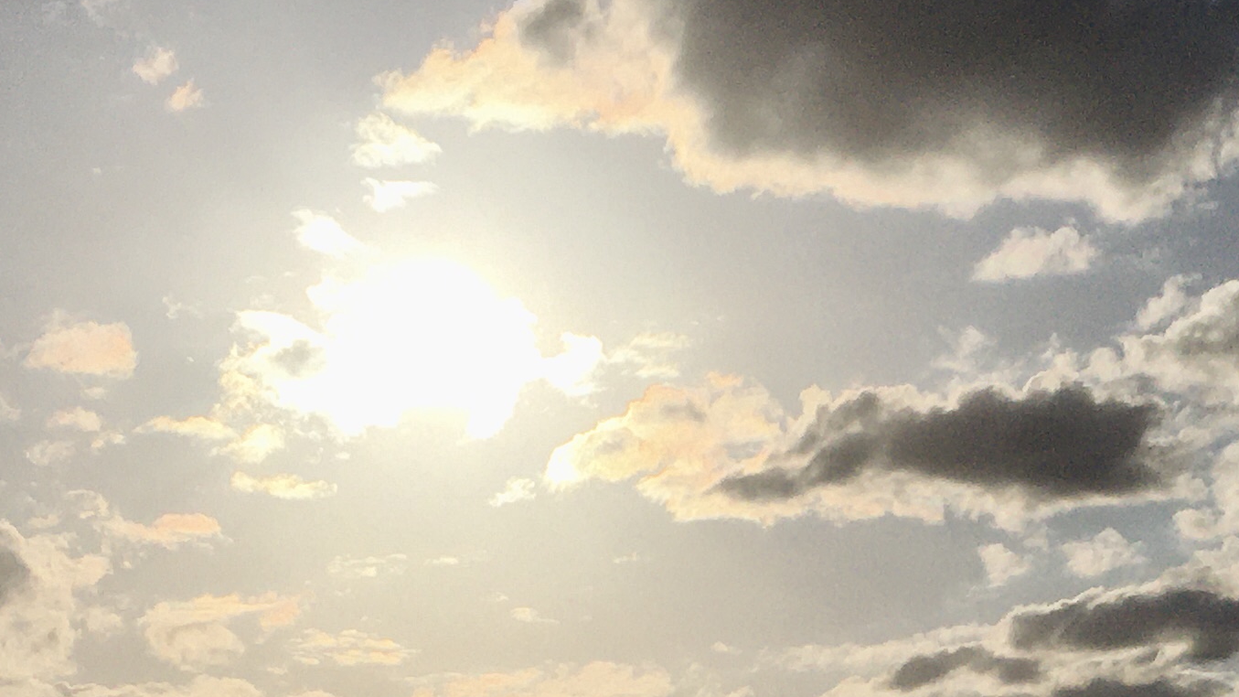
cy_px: 883
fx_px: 3088
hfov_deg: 22.2
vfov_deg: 12.5
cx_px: 1075
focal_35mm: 94
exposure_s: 1/38462
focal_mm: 4.15
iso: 25
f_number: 2.2
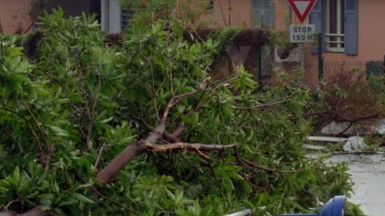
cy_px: 89
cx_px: 337
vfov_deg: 5.8
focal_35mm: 209
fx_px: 2133
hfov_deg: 10.3
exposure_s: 1/400
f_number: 11
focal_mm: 70
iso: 1000
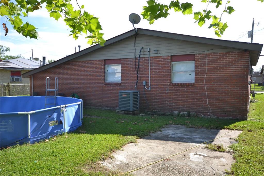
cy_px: 88
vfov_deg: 43.6
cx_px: 132
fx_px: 220
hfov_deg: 61.9
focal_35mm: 30
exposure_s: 1/160
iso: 100
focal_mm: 20
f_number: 6.3
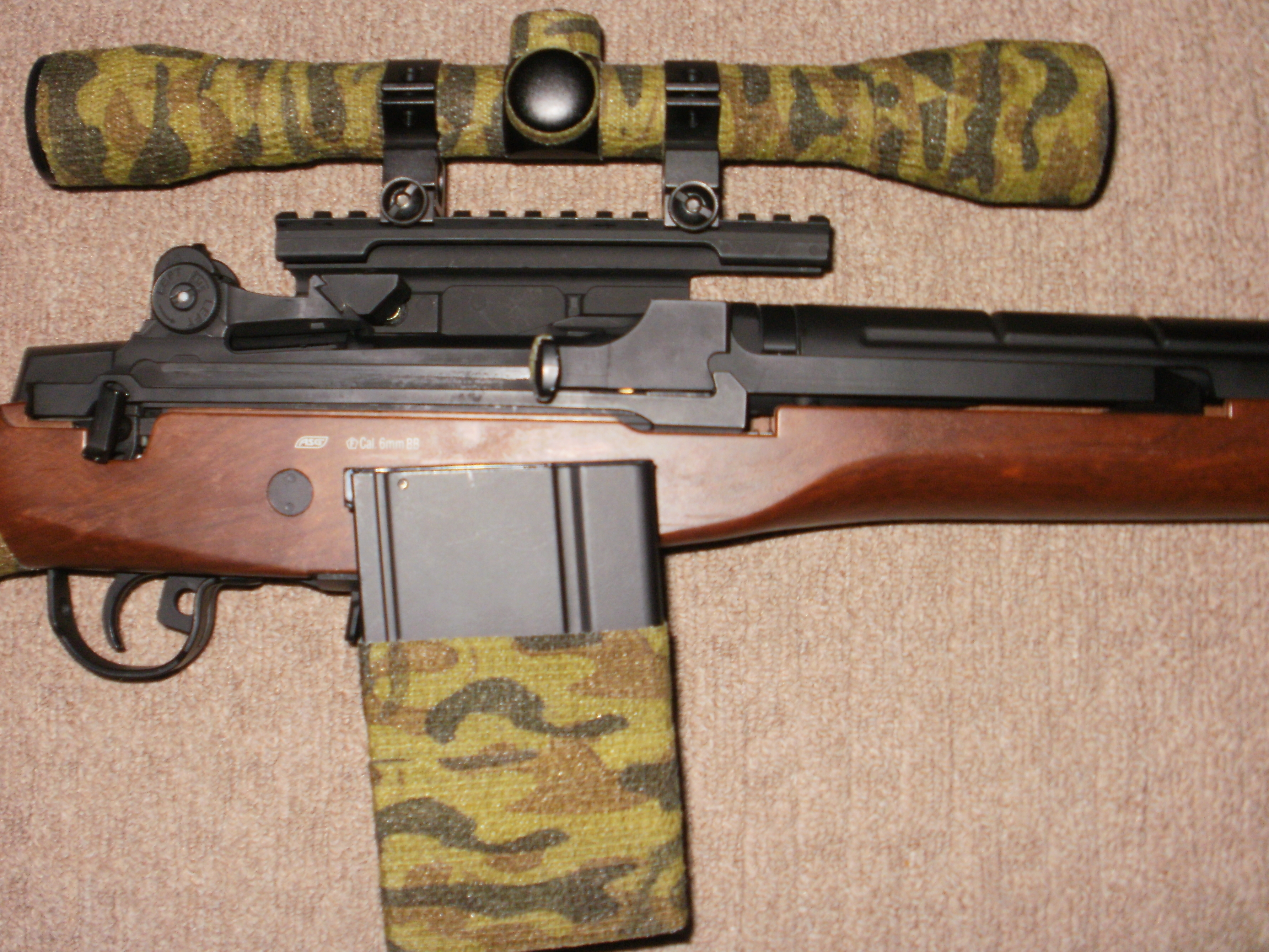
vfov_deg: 36.0
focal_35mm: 40
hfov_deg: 46.7
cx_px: 577
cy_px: 477
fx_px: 1466
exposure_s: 1/30
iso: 125
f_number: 3.5
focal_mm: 6.3
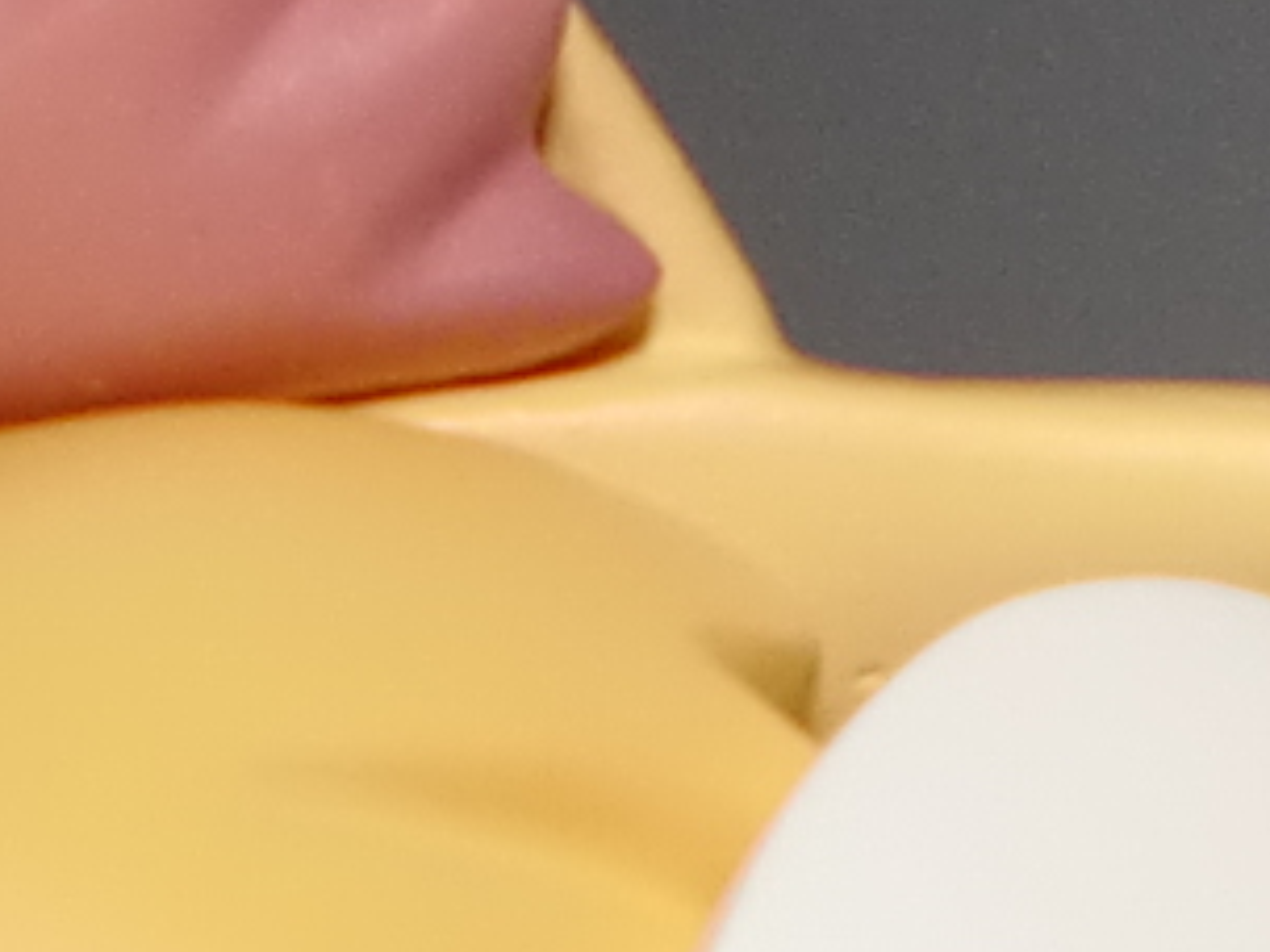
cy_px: 2793
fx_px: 8658
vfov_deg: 5.9
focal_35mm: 236
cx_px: 1425
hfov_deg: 8.3
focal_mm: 6.3
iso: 100
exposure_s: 1/125
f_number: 3.1
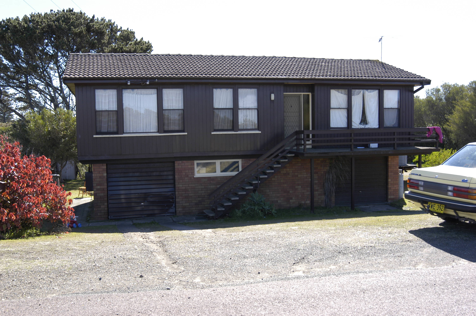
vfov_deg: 36.8
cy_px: 158
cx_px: 238
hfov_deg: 53.2
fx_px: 476
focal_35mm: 36
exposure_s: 1/180
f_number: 7.1
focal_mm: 24
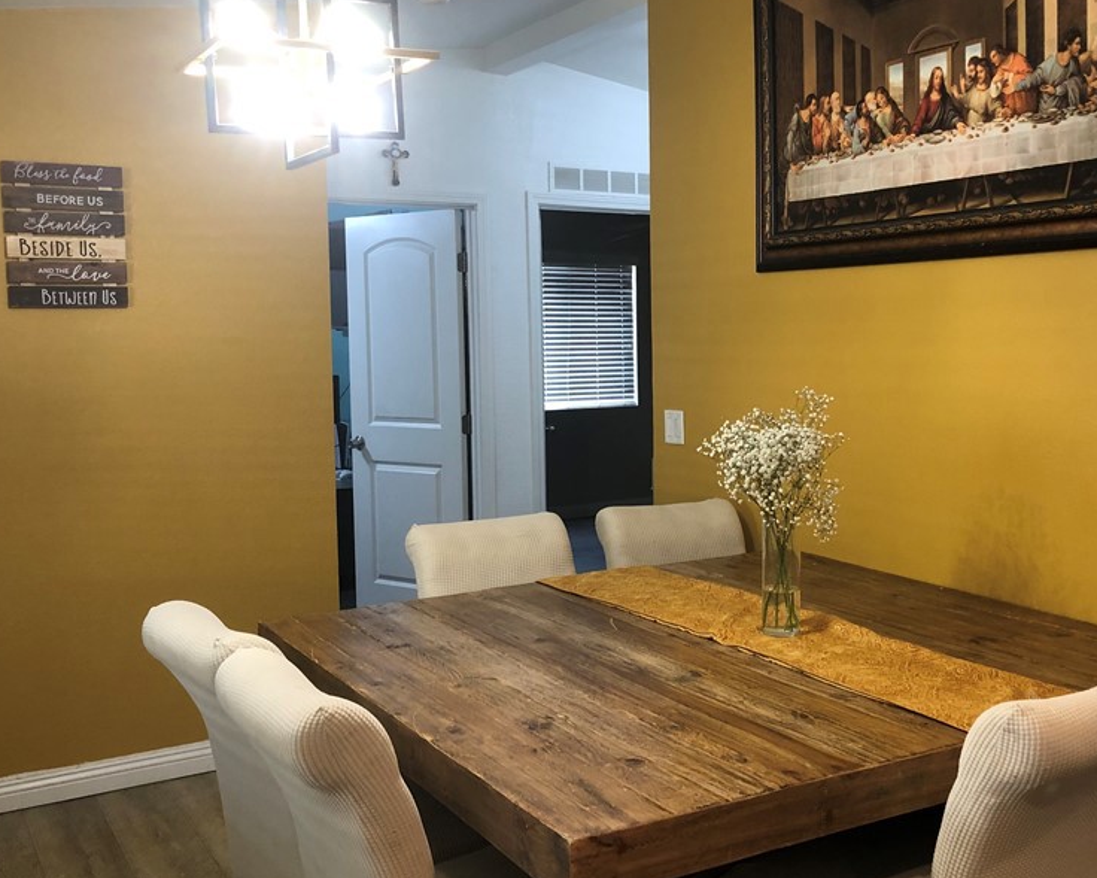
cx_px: 696
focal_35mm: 38
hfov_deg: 47.4
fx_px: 1234
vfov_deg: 39.1
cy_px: 408
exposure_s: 1/15
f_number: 1.8
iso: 40
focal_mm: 3.99
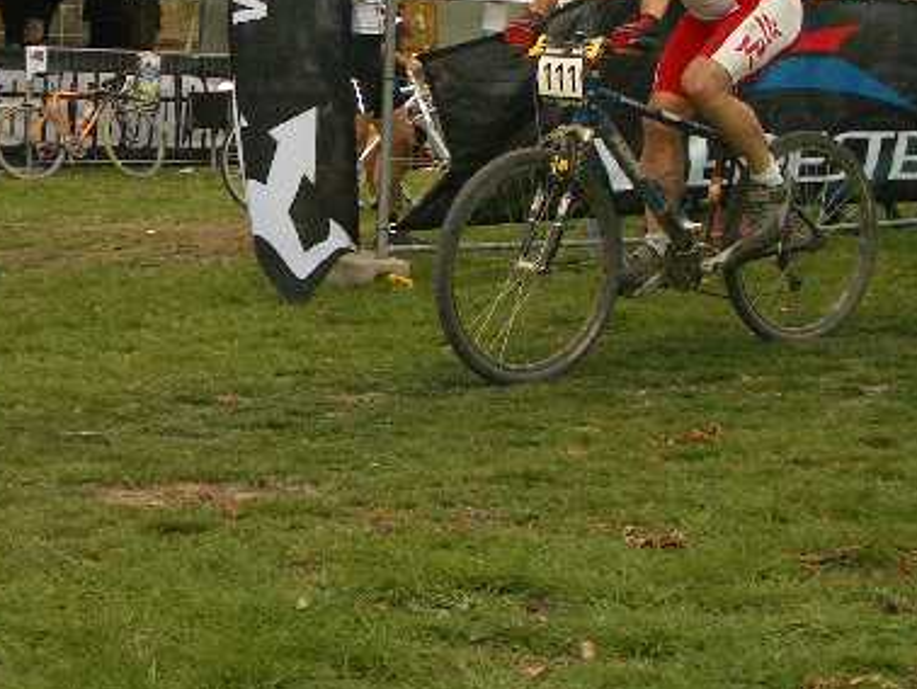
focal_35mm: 74
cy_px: -5
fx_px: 1962
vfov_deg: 19.3
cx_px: 277
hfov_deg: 26.1
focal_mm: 5.8
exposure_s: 1/800
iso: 100
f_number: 4.3
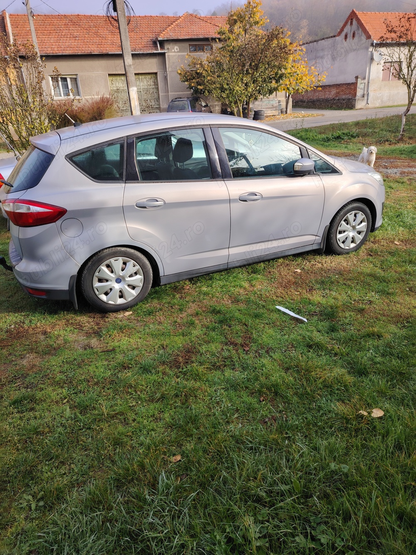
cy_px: 278
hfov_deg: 56.8
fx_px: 385
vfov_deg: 71.6
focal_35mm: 24
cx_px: 208
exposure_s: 1/268
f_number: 1.75
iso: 100
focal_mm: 5.25
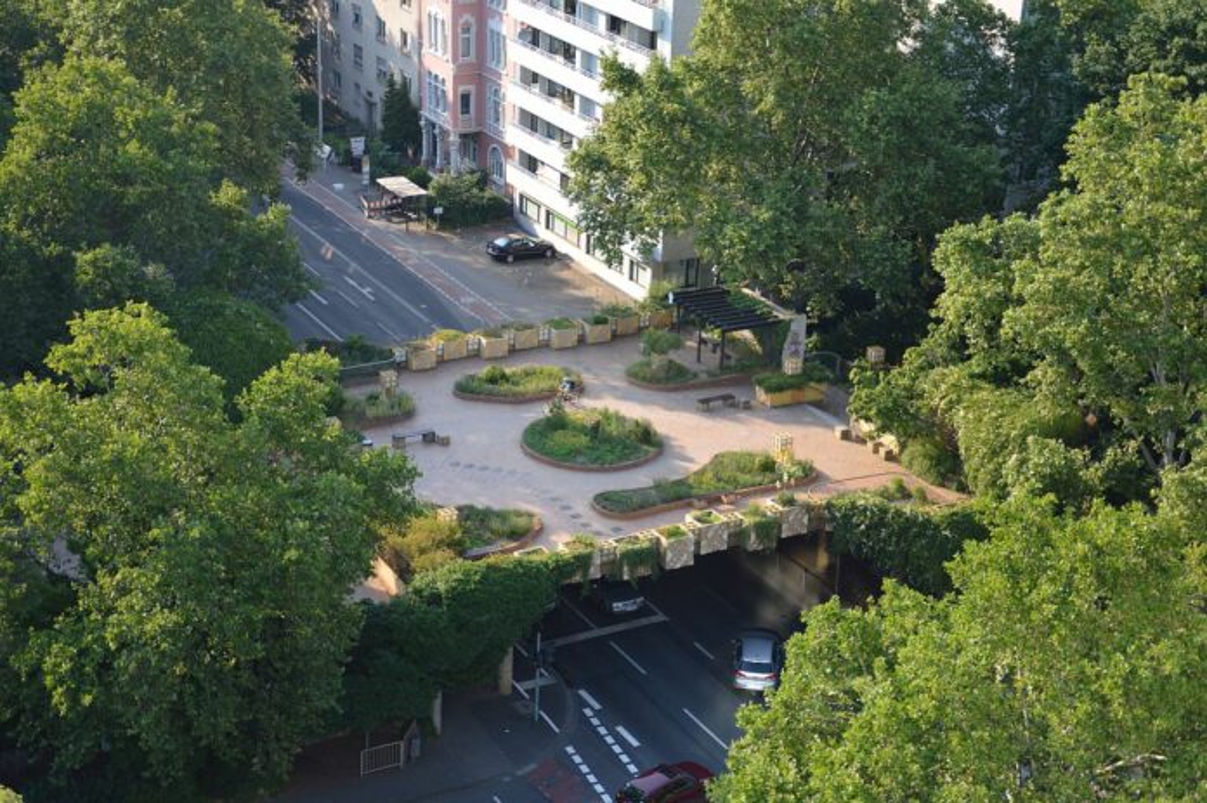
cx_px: 604
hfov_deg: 31.9
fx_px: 2111
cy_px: 402
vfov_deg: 21.5
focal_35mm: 63
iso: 400
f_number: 4.8
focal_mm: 42
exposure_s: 1/640
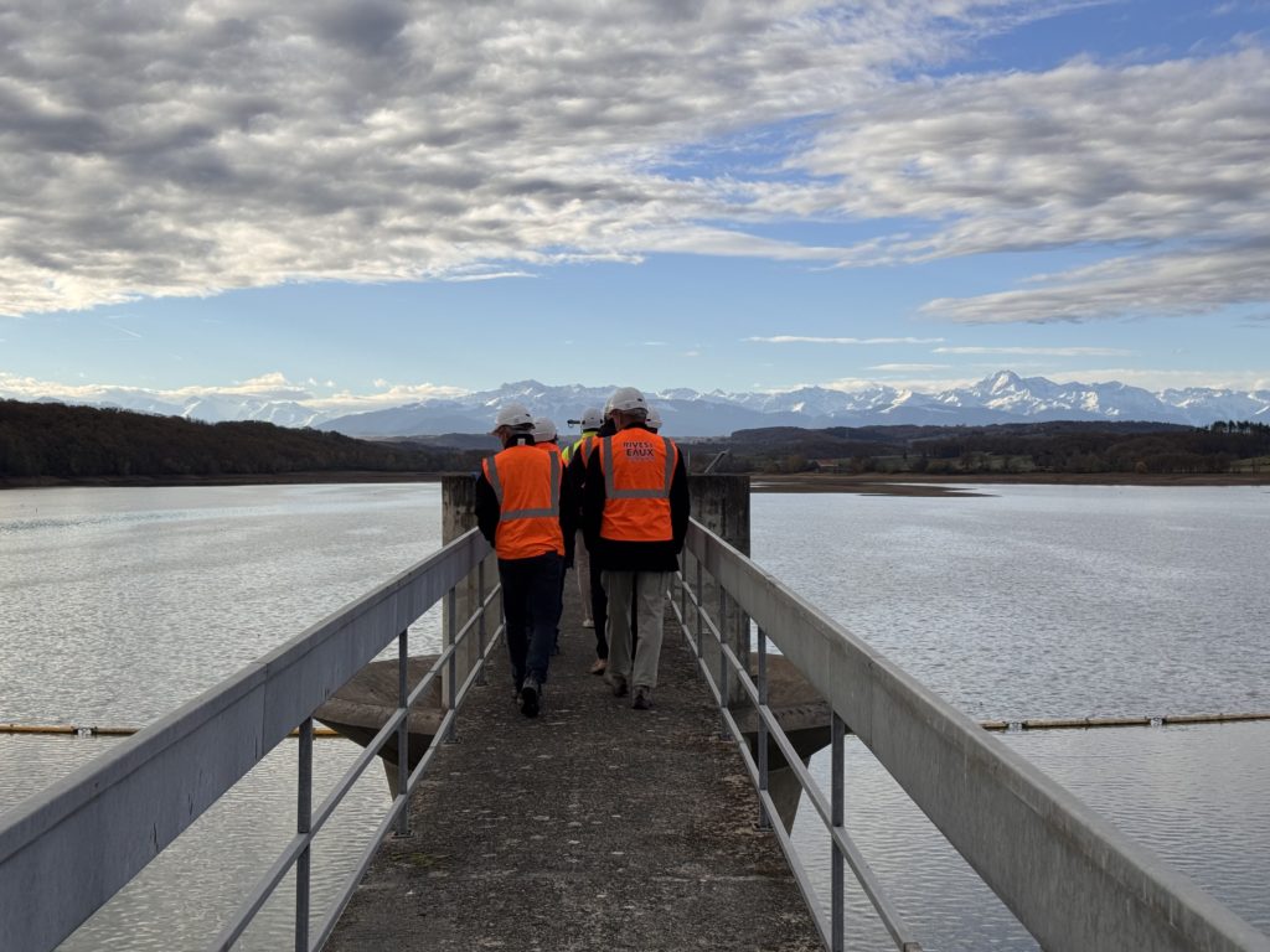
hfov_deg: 39.7
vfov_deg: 30.3
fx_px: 1761
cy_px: 476
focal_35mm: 48
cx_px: 635
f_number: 1.78
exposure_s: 1/4608
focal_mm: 6.76
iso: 64
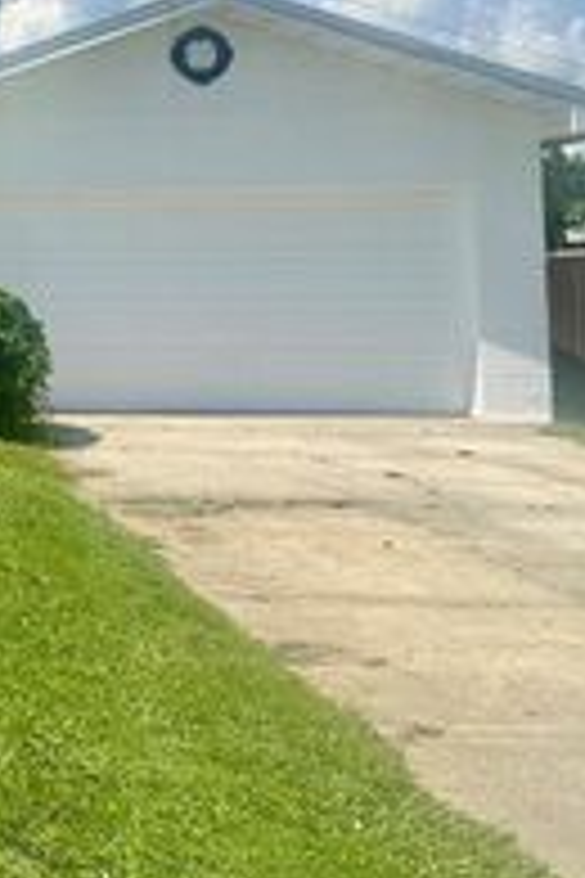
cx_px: -405
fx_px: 1560
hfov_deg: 17.8
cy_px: 191
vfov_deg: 30.7
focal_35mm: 64
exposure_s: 1/5525
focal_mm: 6.86
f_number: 1.78
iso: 80
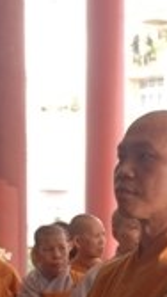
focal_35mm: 187
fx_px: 1471
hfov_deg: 6.2
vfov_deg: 11.3
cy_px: 370
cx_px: 412
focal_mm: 31
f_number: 4
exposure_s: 1/125
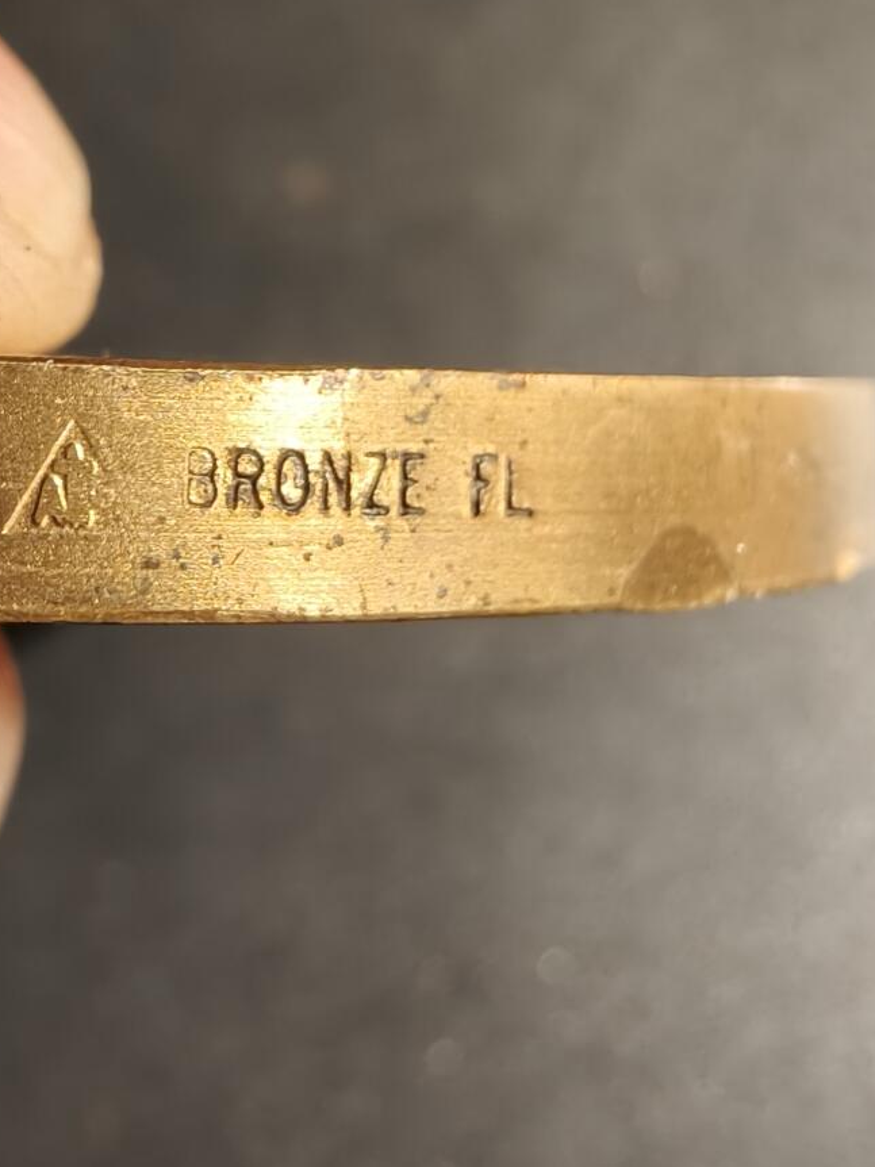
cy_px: 680
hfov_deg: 30.2
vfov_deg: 39.5
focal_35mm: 48
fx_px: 1618
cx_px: 352
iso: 200
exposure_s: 1/100
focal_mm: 2.32
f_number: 2
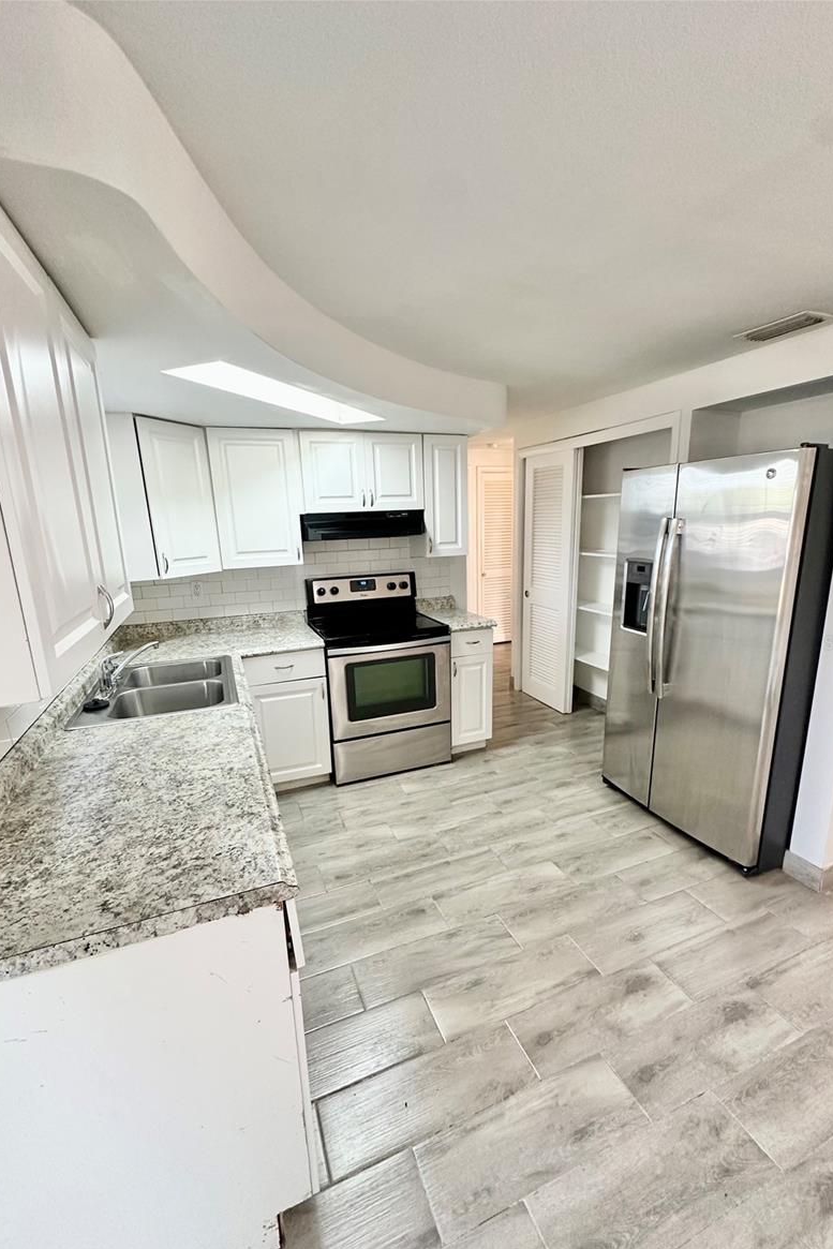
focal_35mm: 15
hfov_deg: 77.3
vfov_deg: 100.4
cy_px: 642
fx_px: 520
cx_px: 418
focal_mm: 2.22
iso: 250
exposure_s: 1/120
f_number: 2.2
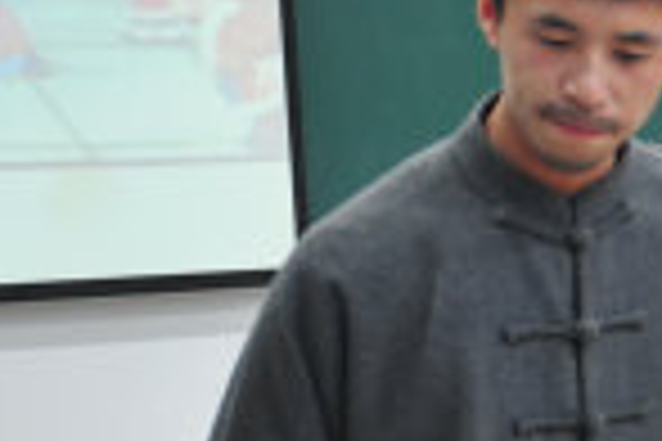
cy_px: 508
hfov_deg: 10.8
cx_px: 1446
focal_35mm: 169
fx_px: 3107
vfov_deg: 8.1
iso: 200
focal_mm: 24
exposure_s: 1/50
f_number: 2.8
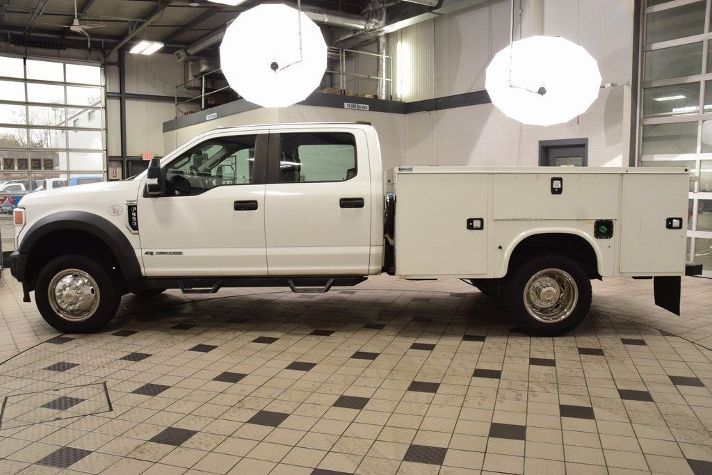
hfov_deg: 67.4
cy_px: 238
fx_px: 534
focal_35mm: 27
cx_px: 356
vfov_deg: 47.9
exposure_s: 1/60
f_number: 8
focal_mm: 18
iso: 1250
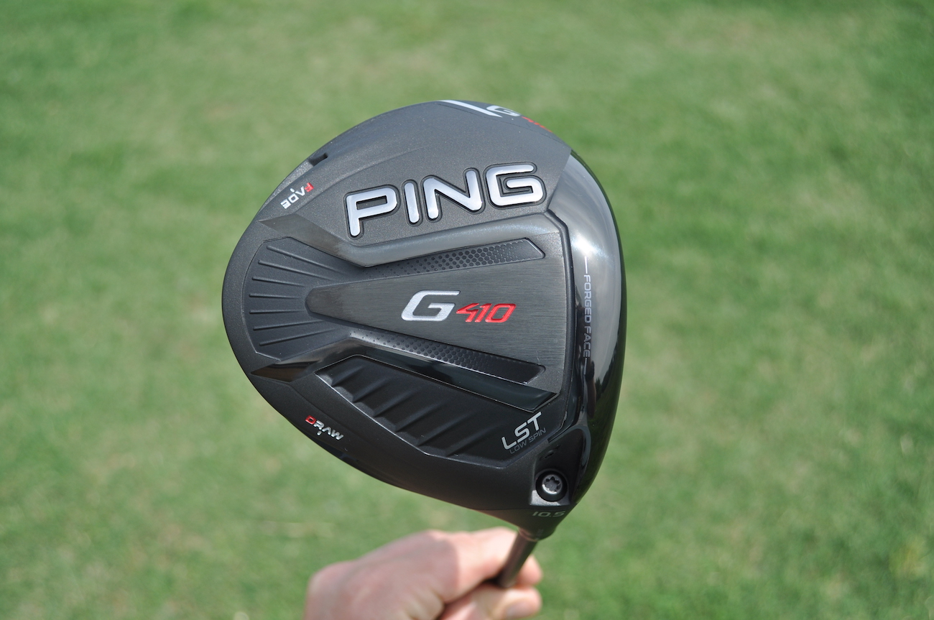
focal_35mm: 36
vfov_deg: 36.8
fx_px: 933
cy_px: 310
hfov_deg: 53.2
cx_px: 467
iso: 200
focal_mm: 24
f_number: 4
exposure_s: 1/1250
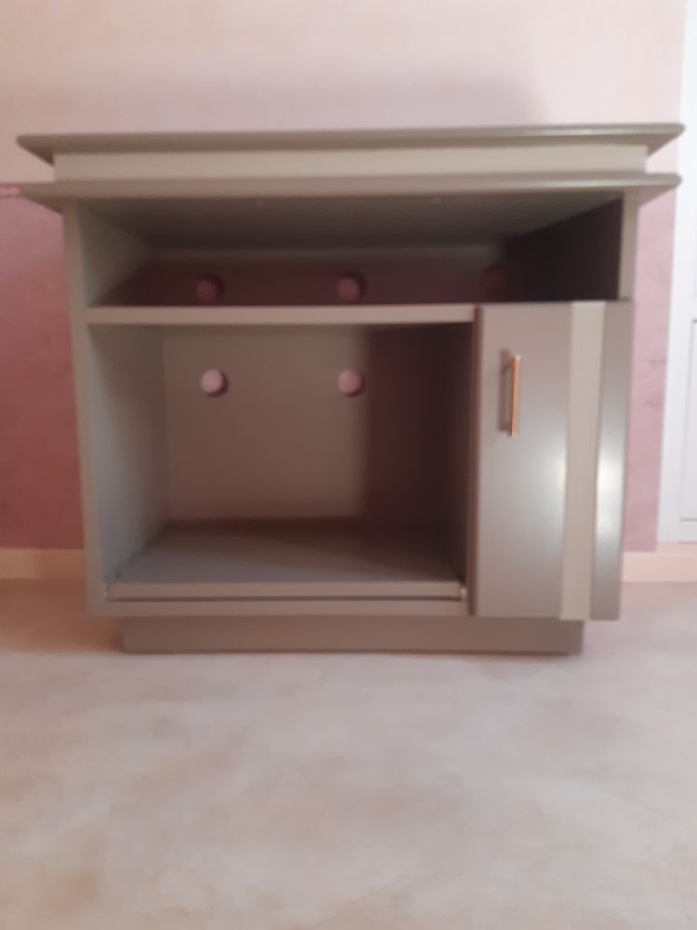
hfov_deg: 53.1
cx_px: 348
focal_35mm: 26
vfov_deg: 67.3
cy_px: 465
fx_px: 698
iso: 200
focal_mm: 3.92
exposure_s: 1/50
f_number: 1.7
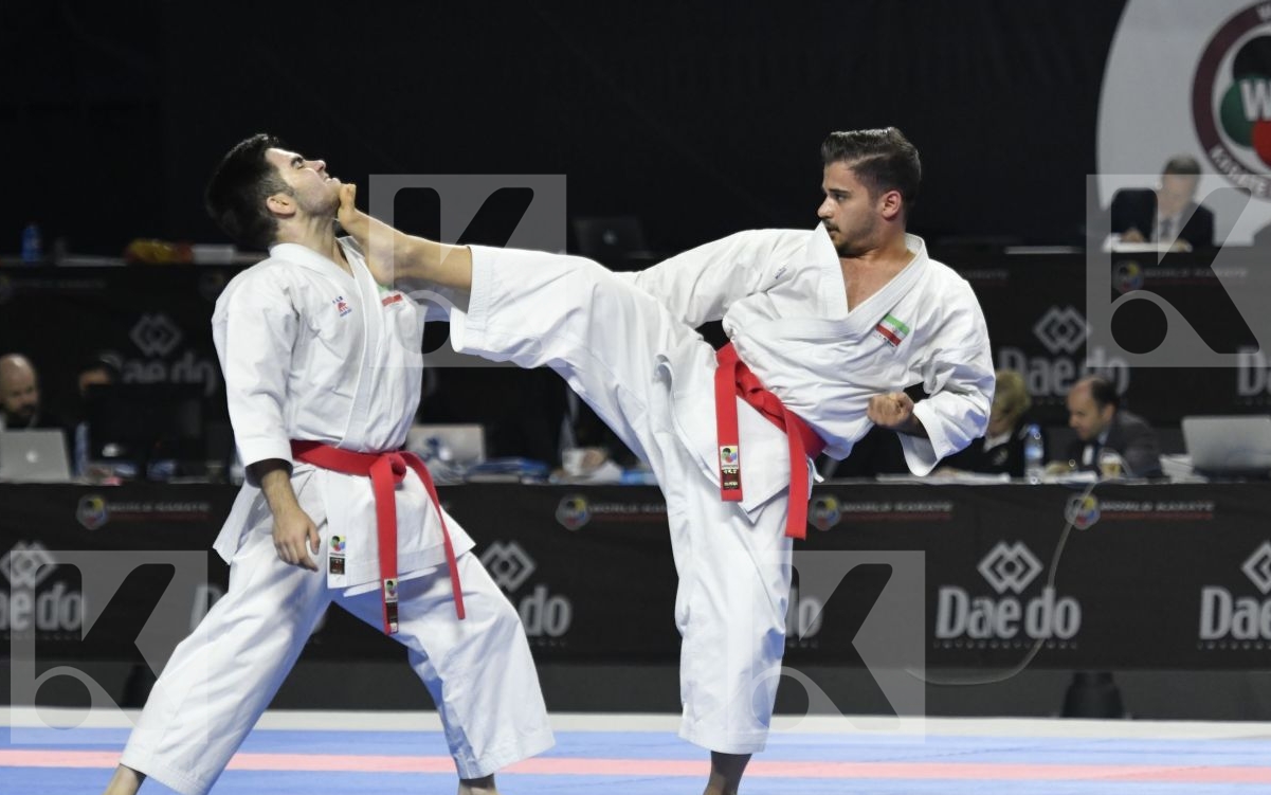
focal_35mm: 252
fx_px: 8730
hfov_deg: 8.3
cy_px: 271
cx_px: 827
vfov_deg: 5.2
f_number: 4
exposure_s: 1/800
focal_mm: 165
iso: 2000
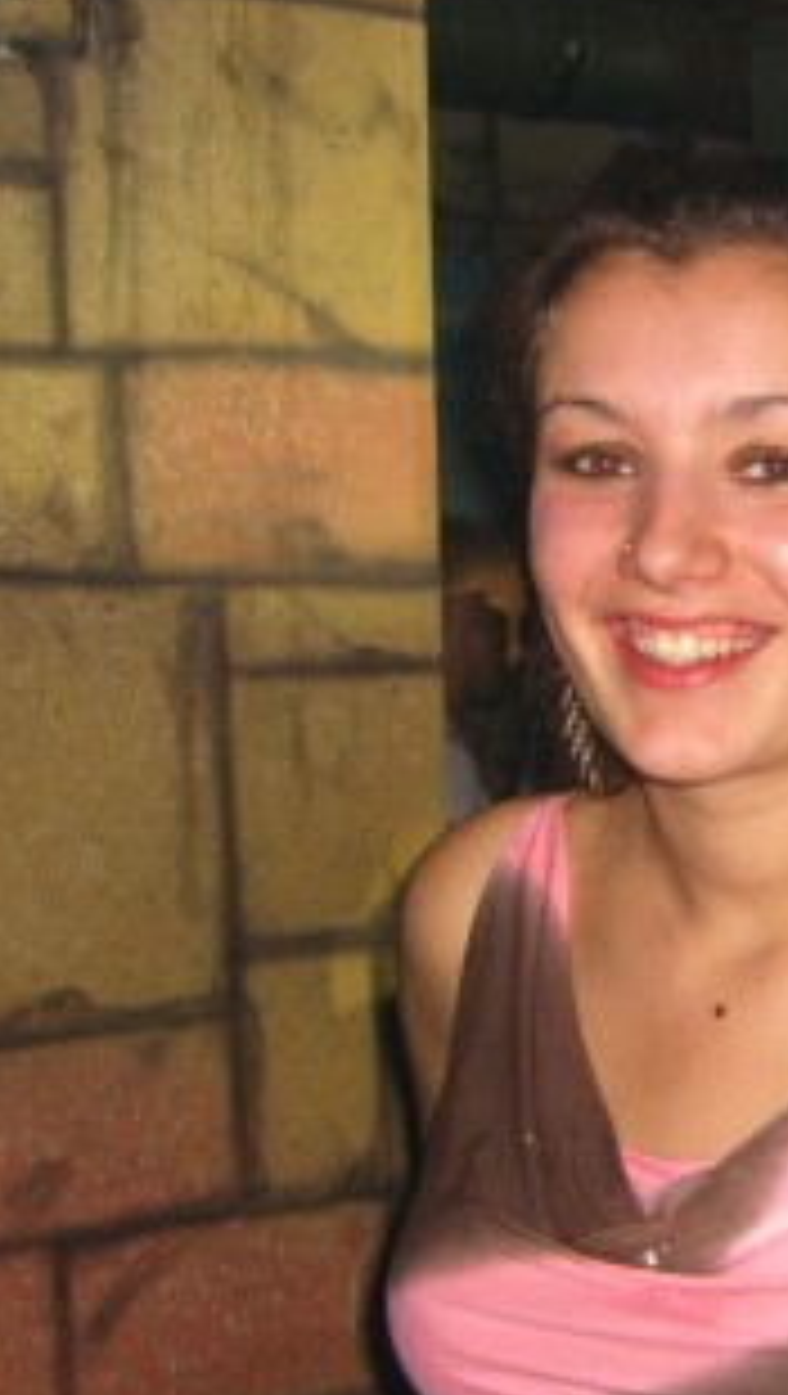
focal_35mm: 80
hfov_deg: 14.8
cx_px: 878
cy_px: 765
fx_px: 2964
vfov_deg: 26.5
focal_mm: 7.9
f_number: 2.8
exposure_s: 1/60
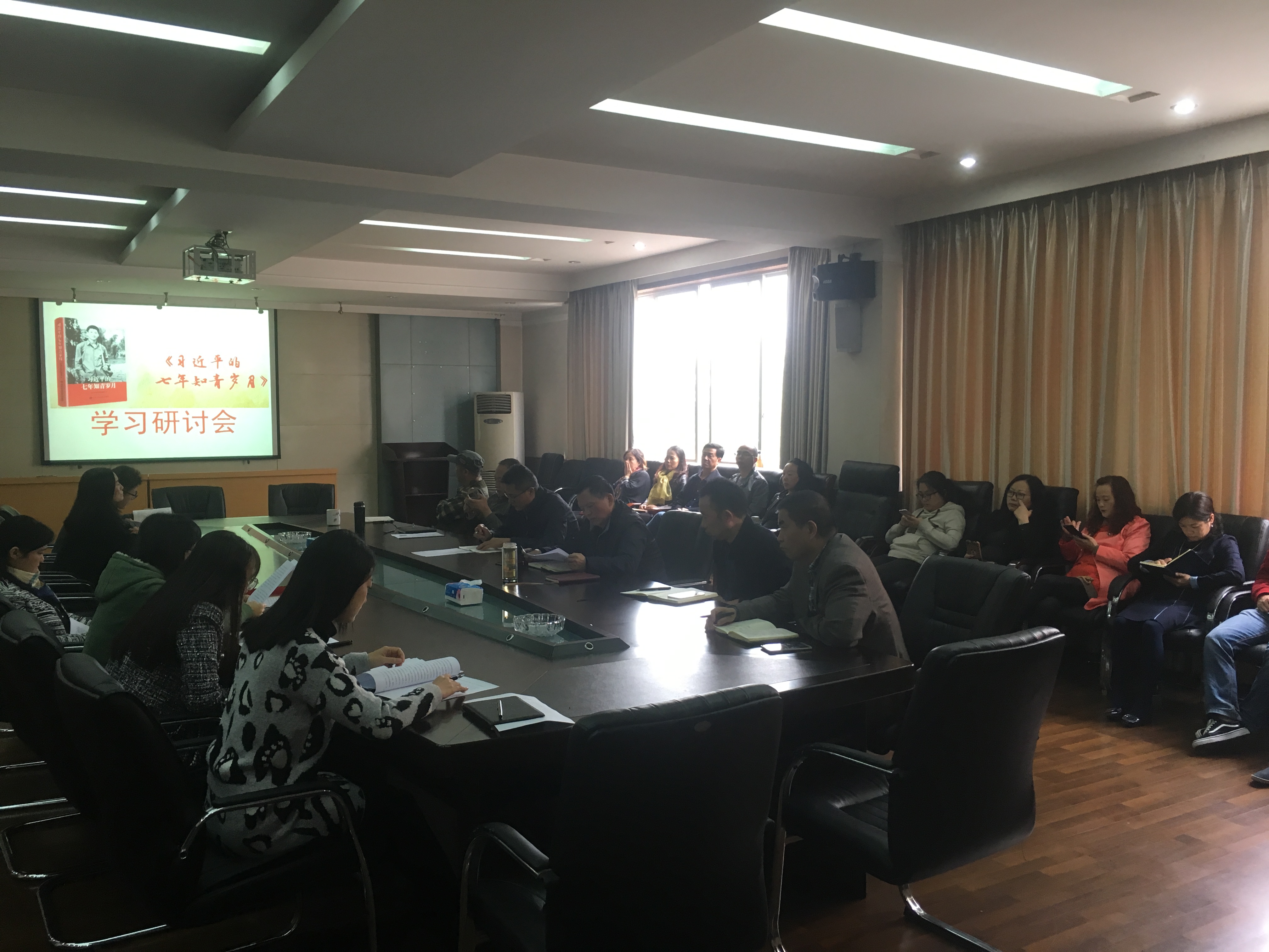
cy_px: 476
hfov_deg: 61.7
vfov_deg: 48.2
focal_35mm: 29
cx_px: 634
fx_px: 1063
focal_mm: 4.15
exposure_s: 1/33
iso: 100
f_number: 2.2
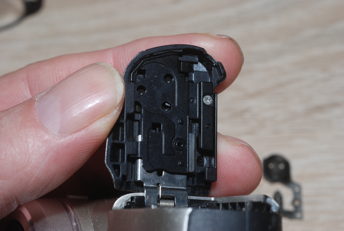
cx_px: 172
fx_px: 862
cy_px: 116
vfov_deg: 15.3
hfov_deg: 22.6
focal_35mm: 90
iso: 400
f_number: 16
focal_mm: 60
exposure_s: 1/60
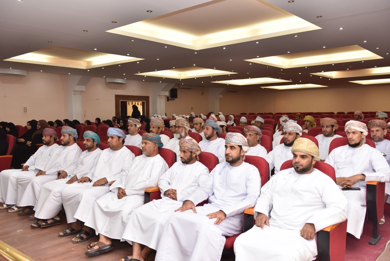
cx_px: 195
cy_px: 130
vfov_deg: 41.1
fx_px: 347
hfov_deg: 58.7
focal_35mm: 32
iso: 1000
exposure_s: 1/125
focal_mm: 32
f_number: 4
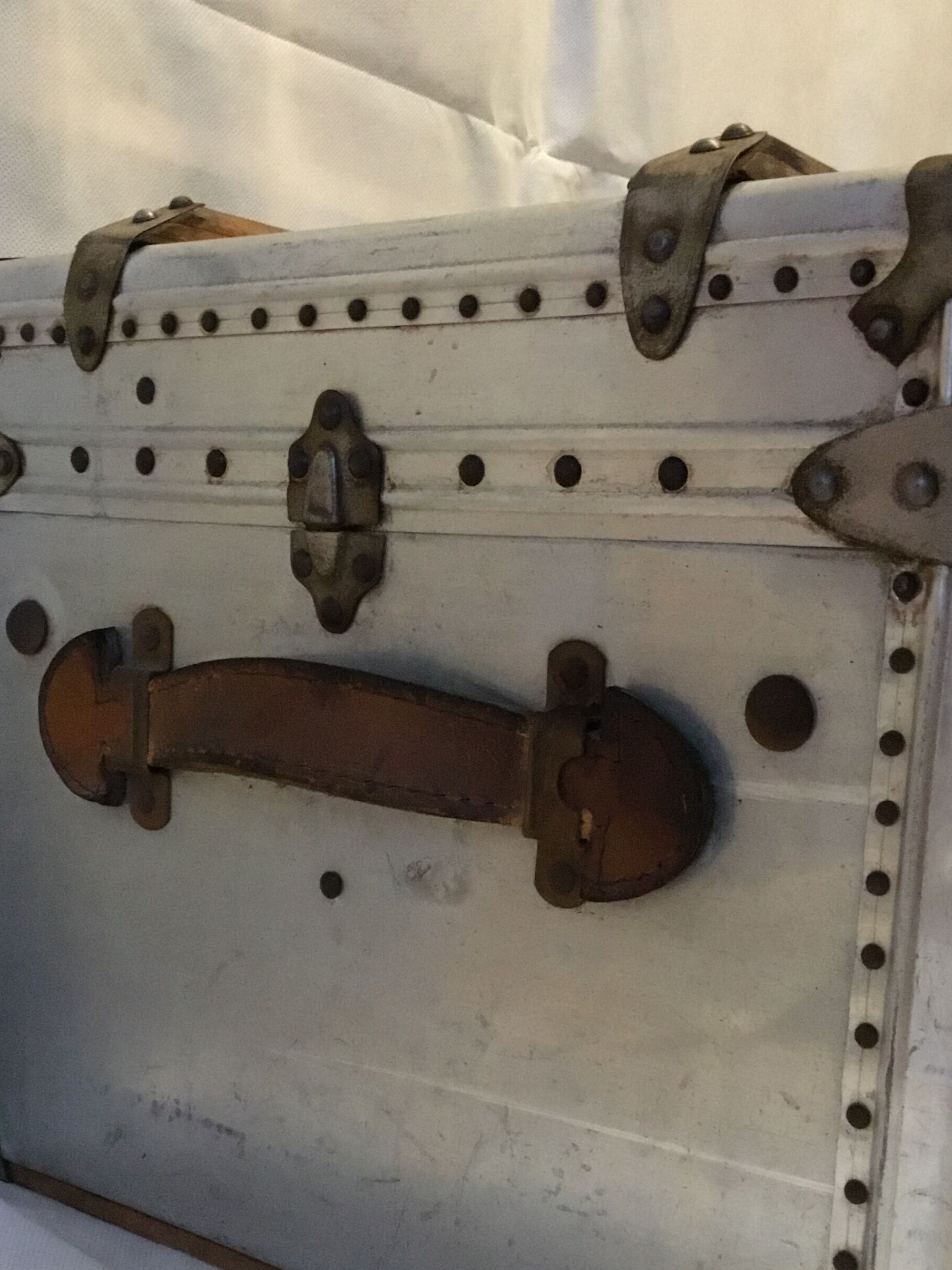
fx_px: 1540
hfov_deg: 34.4
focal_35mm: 42
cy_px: 808
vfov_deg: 44.4
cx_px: 479
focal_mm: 3.3
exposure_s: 1/17
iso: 400
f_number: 2.4
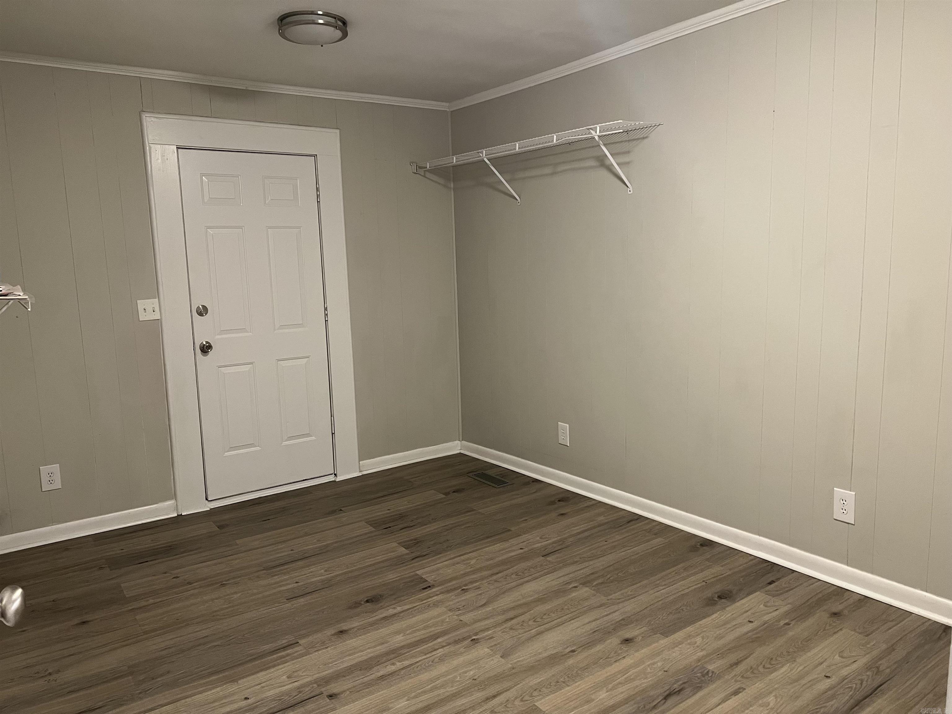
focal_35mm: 26
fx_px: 715
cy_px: 357
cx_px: 476
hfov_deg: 67.3
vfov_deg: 53.1
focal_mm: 5.7
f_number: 1.5
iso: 320
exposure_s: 1/60
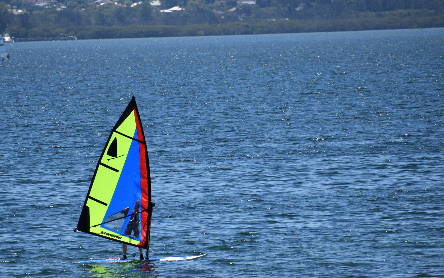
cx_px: 168
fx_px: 6934
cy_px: 158
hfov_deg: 3.7
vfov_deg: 2.3
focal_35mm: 573
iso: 200
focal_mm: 300
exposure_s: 1/1000
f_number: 7.1
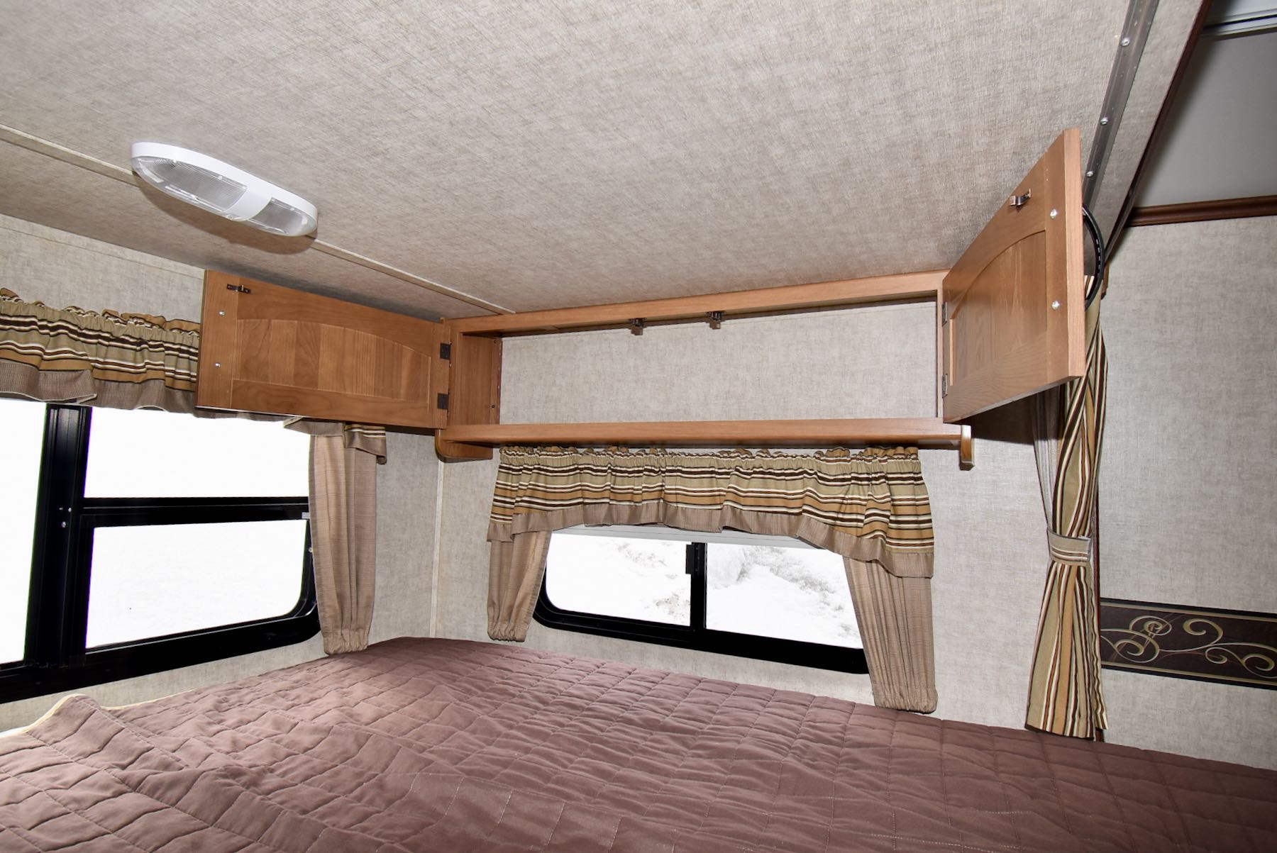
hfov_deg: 90.0
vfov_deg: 67.5
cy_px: 426
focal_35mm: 18
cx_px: 638
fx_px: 639
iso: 160
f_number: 5.6
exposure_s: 1/125
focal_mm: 12
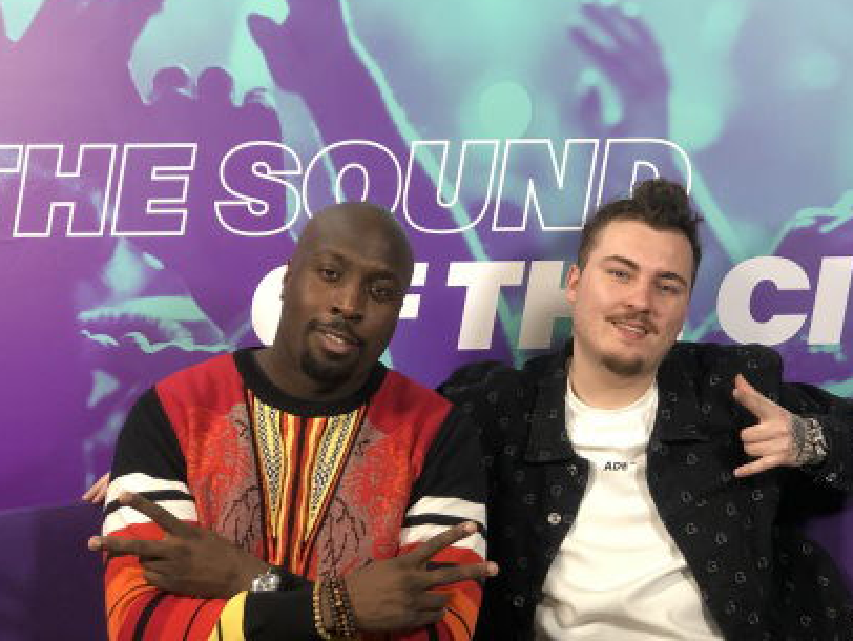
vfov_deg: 21.0
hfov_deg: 27.7
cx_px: 479
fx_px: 1726
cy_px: 278
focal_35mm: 70
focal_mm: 6.6
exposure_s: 1/33
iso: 160
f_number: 2.8
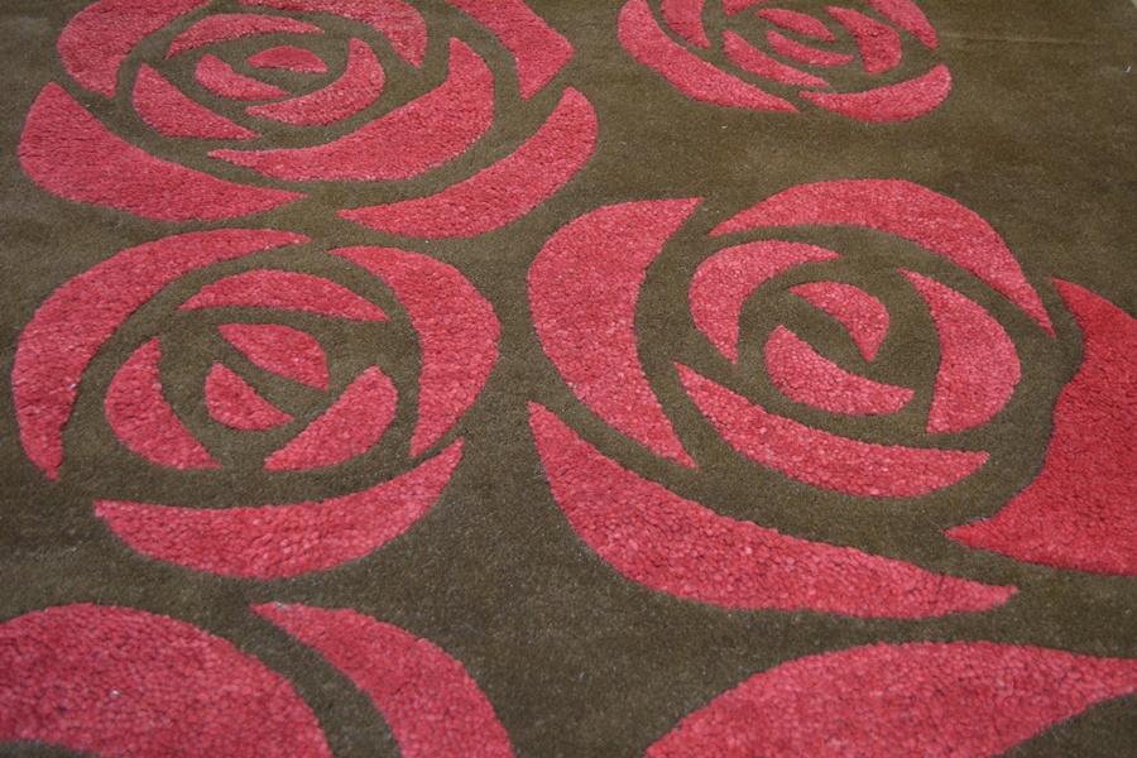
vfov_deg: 40.0
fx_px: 1042
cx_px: 568
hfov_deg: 57.2
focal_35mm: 33
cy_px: 379
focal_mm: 22
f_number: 4
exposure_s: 1/40
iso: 800
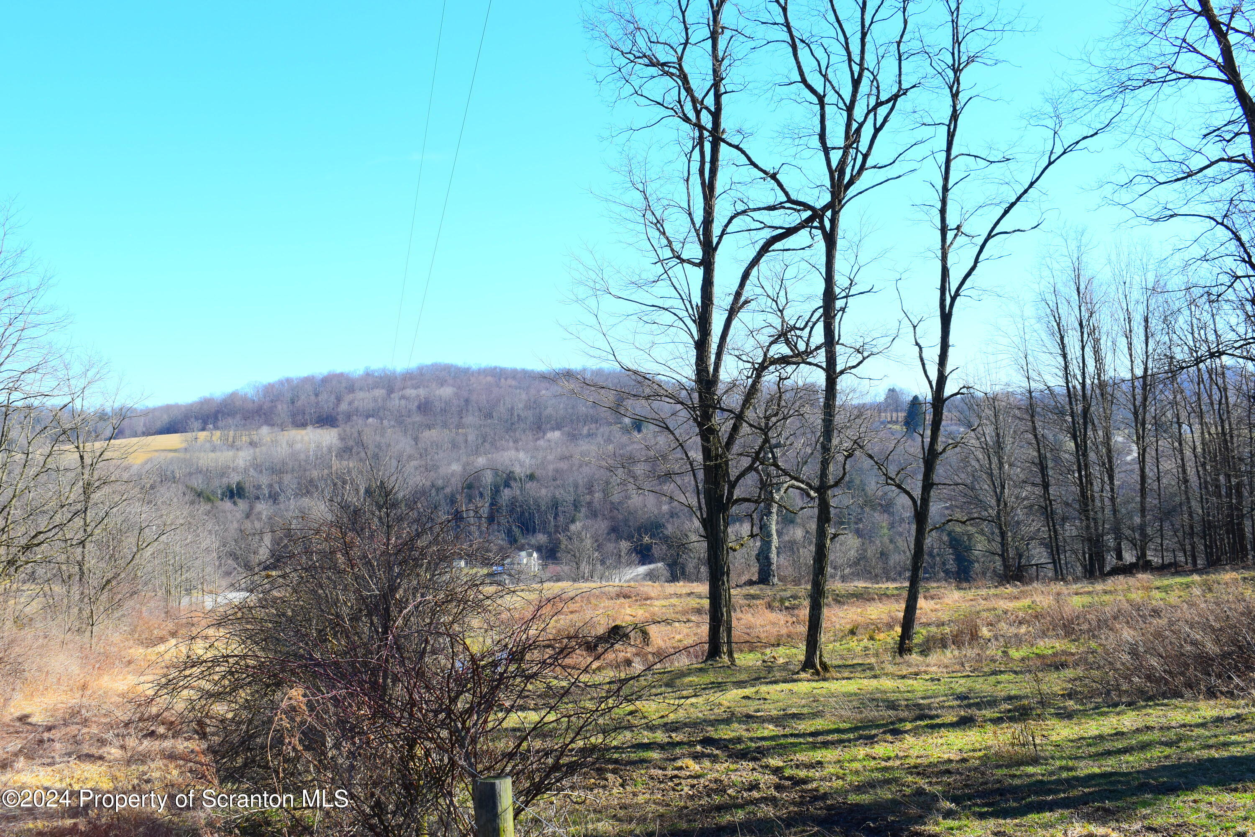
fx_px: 1359
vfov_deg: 34.2
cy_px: 418
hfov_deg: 49.6
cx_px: 628
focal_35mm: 39
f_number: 9
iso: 200
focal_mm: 26
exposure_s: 1/320
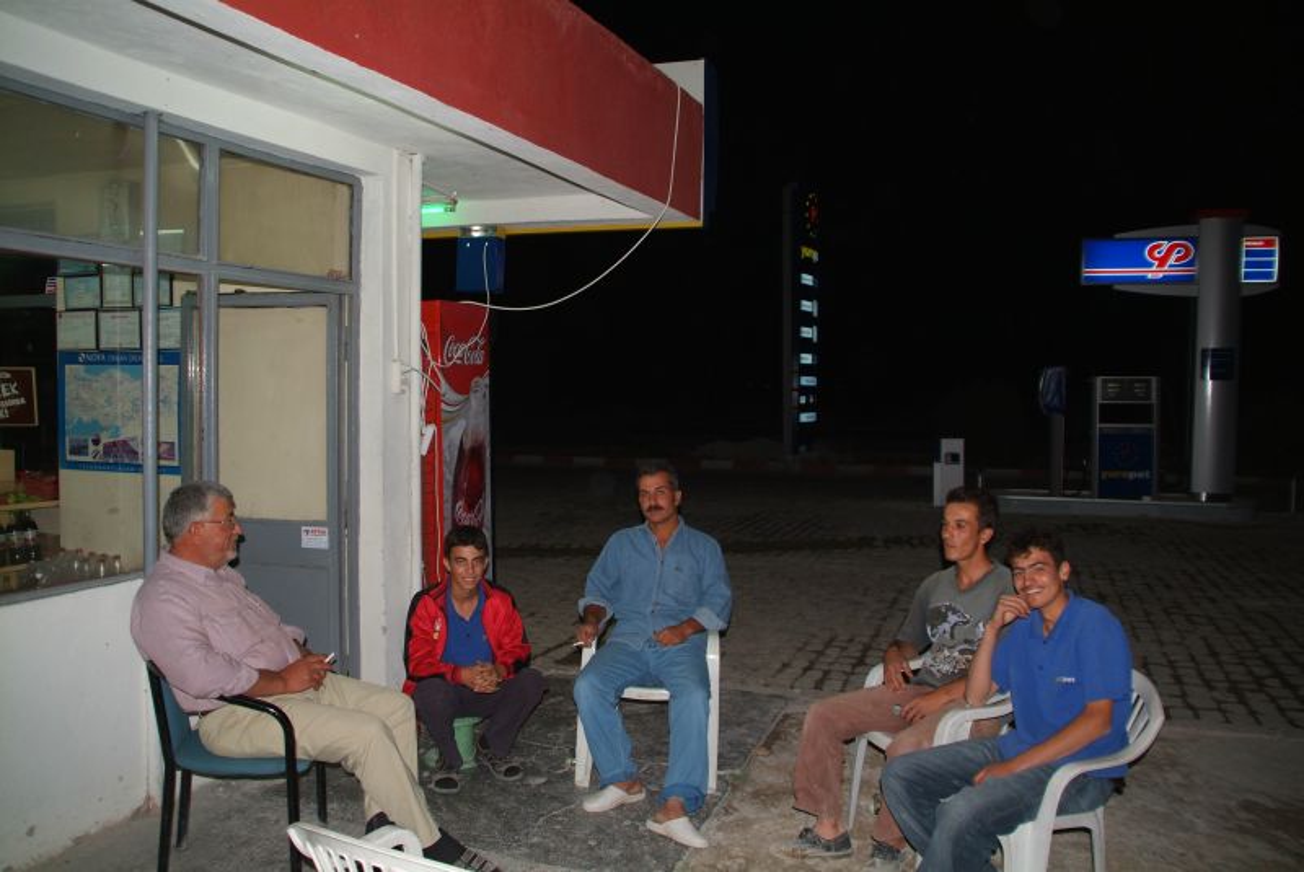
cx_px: 652
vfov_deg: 48.0
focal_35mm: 27
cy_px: 436
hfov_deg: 67.3
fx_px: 979
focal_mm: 18
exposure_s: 1/60
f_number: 3.5
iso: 200
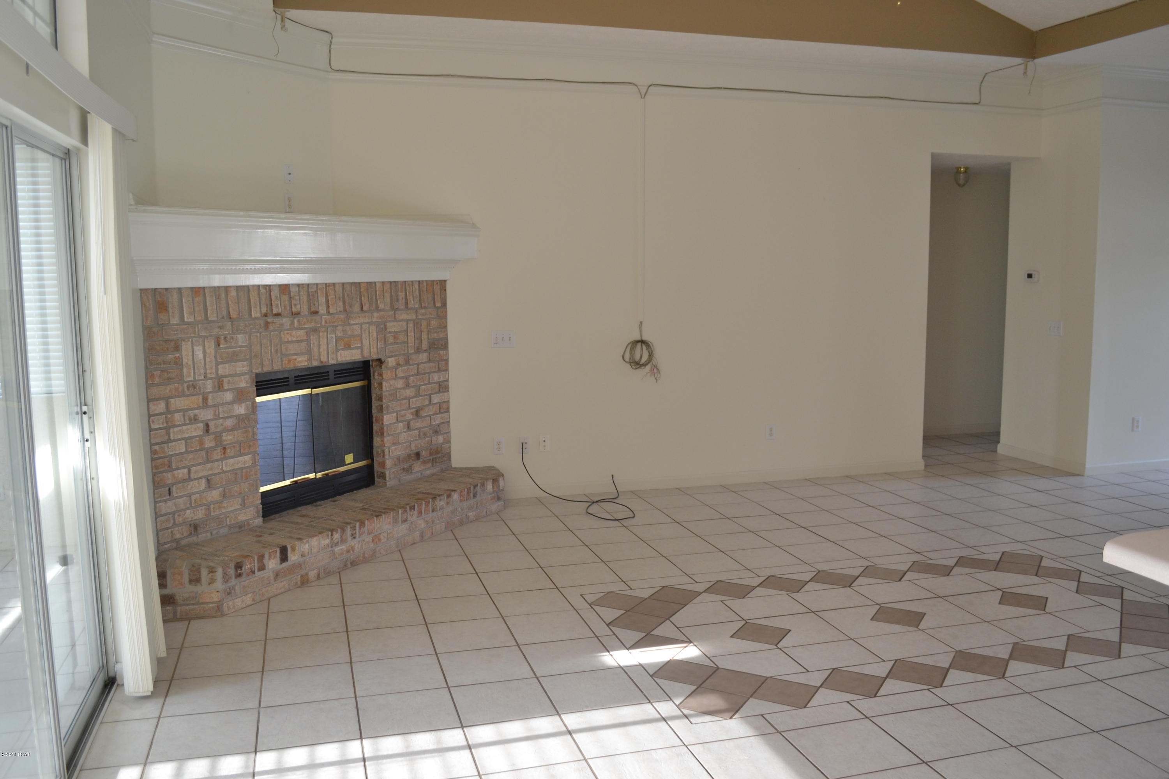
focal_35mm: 30
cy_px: 390
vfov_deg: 43.6
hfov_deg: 61.9
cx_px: 584
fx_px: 974
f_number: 4
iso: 400
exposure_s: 1/60
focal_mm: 20
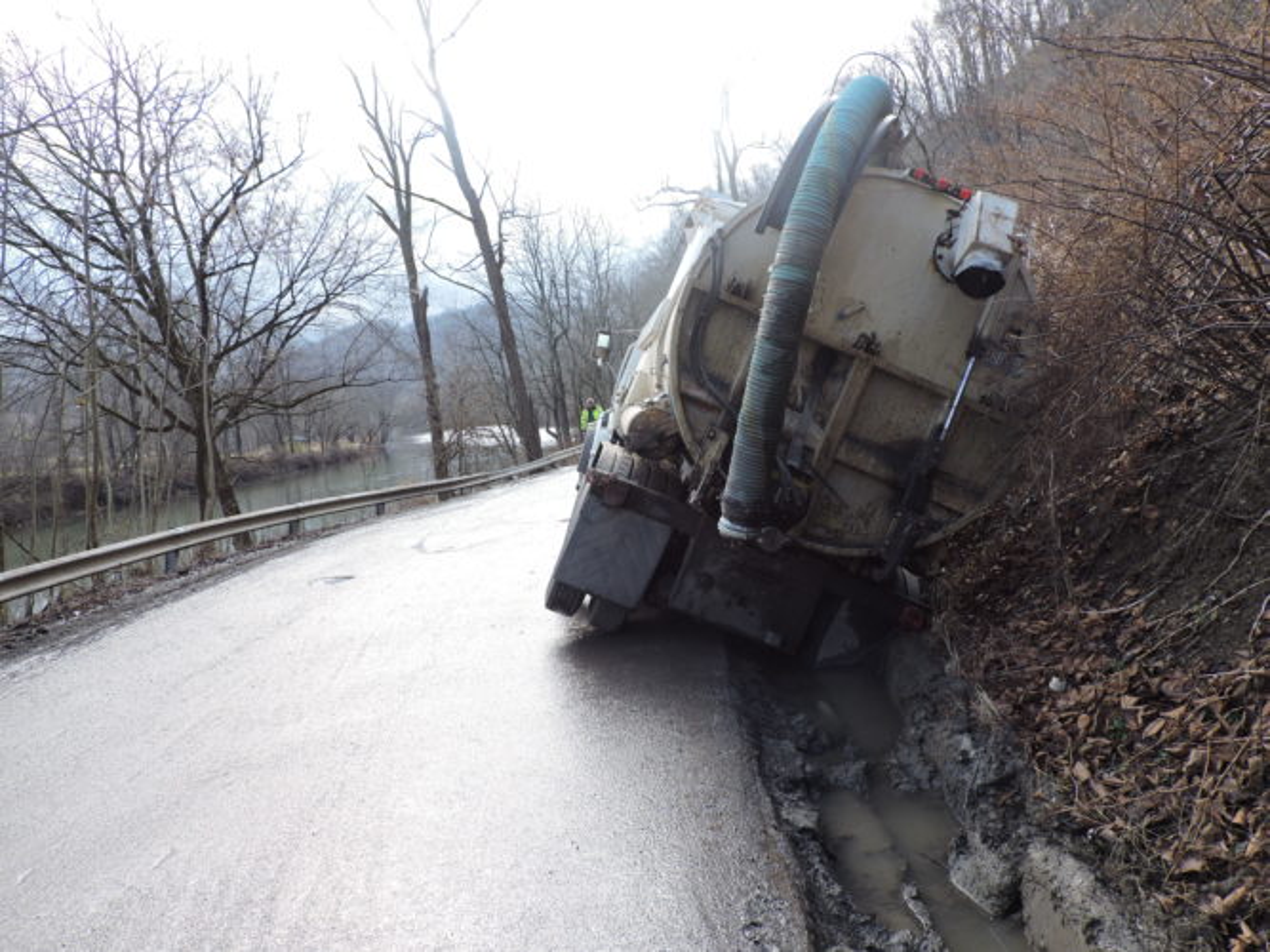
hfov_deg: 63.5
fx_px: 1027
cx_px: 635
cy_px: 476
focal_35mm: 28
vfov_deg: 49.7
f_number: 3.1
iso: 100
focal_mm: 5
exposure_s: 1/250
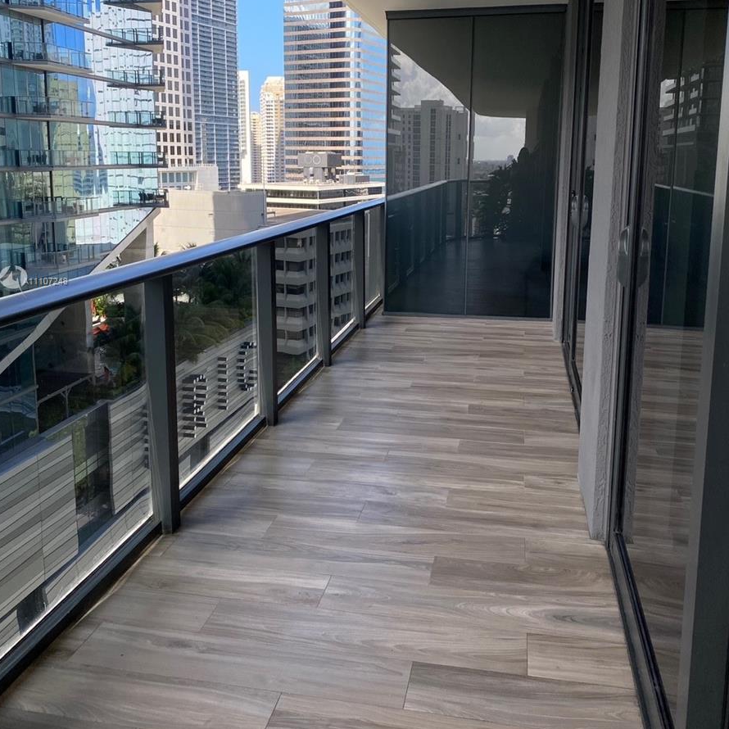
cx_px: 364
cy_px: 282
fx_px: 739
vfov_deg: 52.1
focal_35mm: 31
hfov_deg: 52.5
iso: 32
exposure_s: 1/1484
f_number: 1.8
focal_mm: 4.25
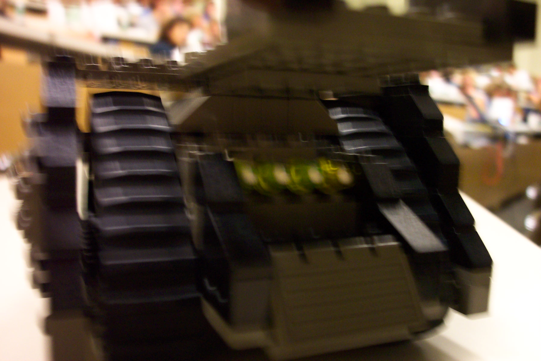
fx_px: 526
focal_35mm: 35
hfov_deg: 54.4
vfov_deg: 37.9
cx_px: 270
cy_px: 180
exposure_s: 1/8
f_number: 2.8
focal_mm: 7.5
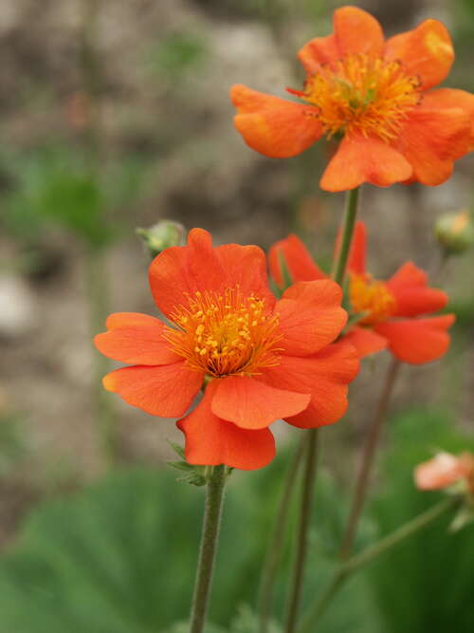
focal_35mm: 199
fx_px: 3634
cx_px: 237
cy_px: 316
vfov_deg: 9.9
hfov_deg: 7.5
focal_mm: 50.48
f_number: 5.6
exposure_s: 1/250
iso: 100
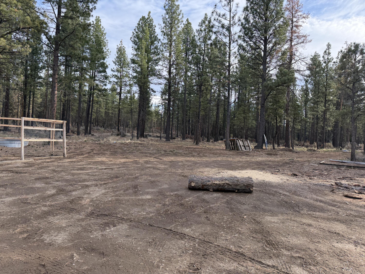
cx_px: 182
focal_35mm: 24
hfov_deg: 71.6
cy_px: 137
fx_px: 253
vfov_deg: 56.8
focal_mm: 6.76
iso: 100
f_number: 1.78
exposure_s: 1/813
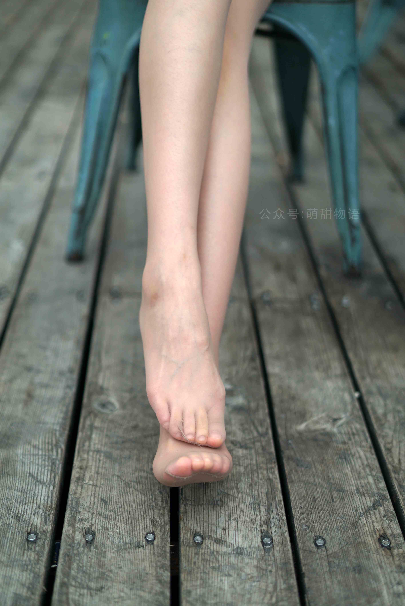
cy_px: 303
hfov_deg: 27.0
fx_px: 843
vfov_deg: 39.6
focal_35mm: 50
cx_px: 202
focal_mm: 50
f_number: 2
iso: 200
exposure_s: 1/2500
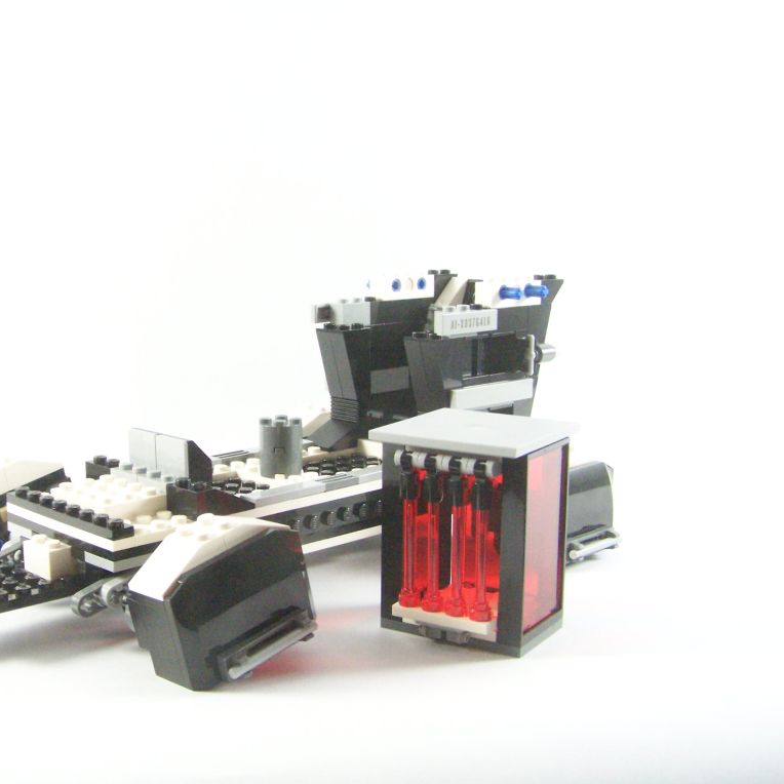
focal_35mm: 45
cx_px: 262
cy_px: 391
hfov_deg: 37.2
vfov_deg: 37.6
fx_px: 1153
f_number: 4
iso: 400
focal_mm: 6.3
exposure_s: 1/60
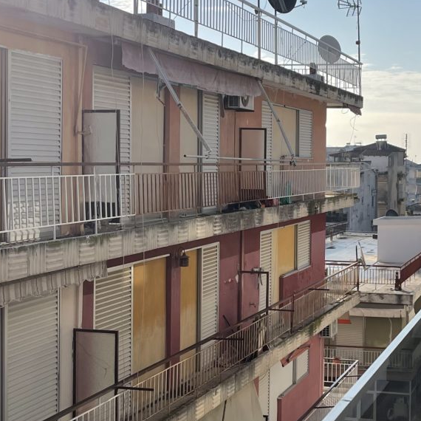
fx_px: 826
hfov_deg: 27.9
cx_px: 347
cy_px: 188
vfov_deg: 28.6
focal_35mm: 60
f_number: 1.6
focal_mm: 5.1
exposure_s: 1/7937
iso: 32
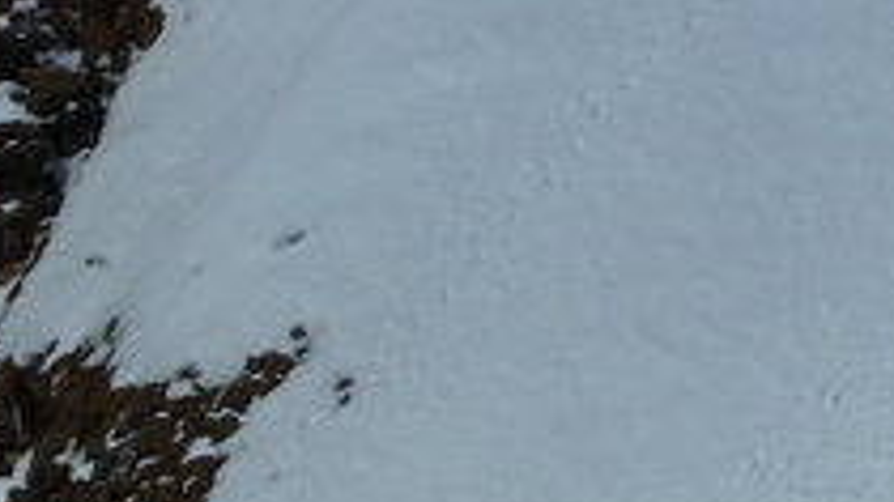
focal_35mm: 104
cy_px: 1195
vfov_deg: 10.2
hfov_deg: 19.0
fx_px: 2465
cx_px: -268
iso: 80
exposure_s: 1/2000
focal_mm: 4.1
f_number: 6.3
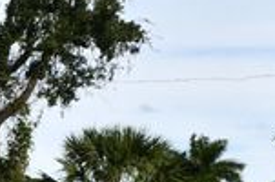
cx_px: -138
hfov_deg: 13.8
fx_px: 1067
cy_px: 262
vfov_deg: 9.5
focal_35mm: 140
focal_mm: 22
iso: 100
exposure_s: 1/250
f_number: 8
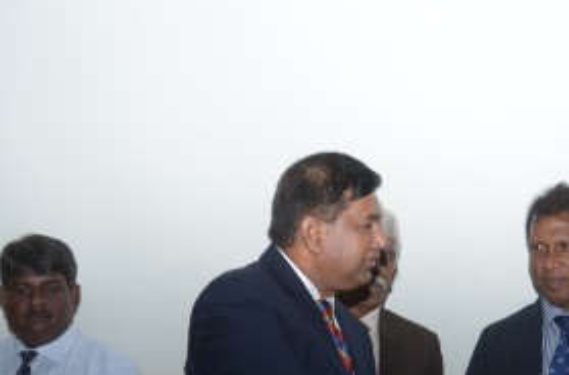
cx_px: 432
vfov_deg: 16.0
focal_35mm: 84
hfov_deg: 24.0
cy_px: 331
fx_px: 1323
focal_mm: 26
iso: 320
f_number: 4
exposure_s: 1/160
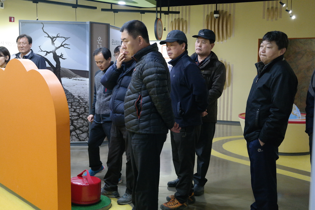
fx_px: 376
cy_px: 105
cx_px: 158
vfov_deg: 31.2
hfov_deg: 45.4
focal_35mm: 43
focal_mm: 28
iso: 1600
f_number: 4
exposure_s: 1/50
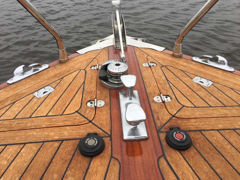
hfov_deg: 61.7
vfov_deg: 48.2
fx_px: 201
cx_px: 120
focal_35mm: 29
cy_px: 90
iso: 25
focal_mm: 4.15
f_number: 2.2
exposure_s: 1/557
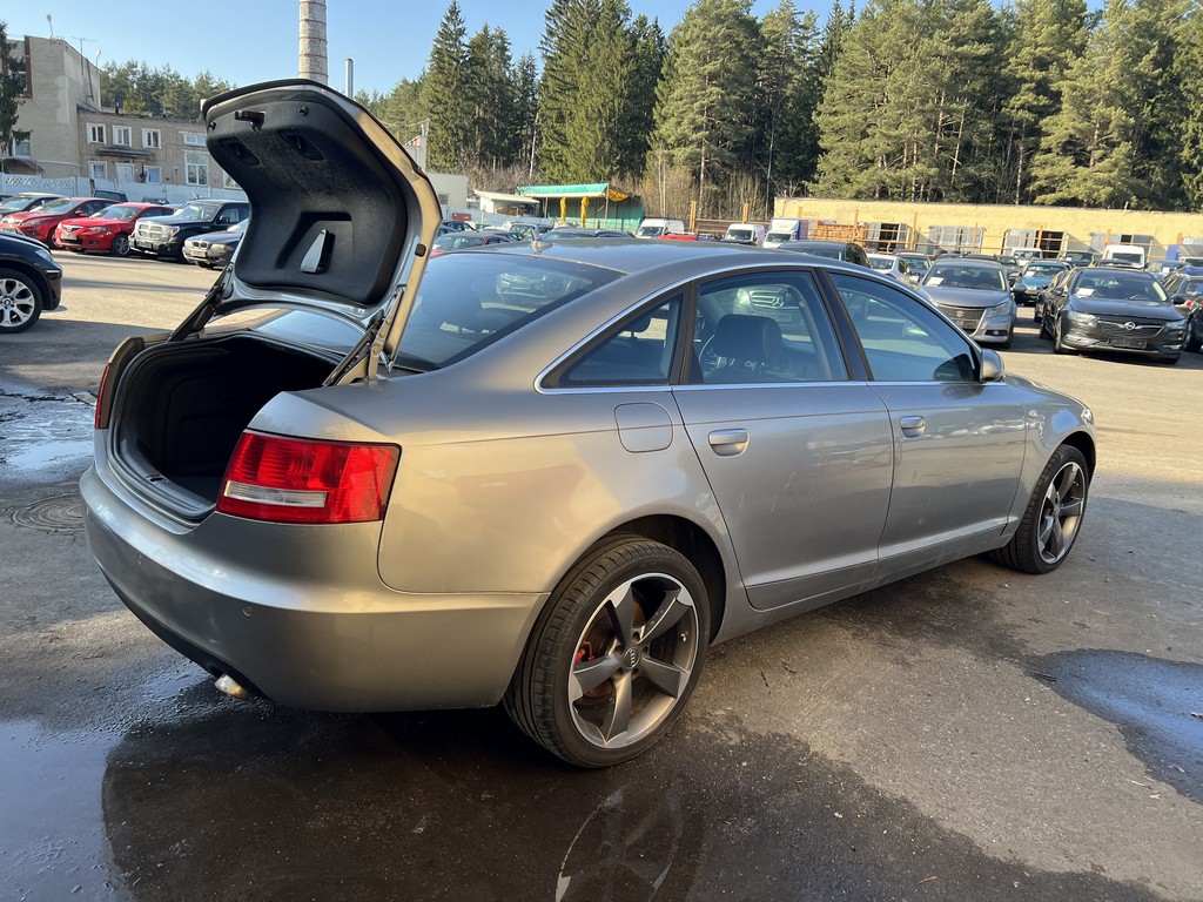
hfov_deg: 67.3
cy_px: 451
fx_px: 904
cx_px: 602
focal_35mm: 26
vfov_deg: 53.1
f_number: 1.5
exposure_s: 1/687
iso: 50
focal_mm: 5.7
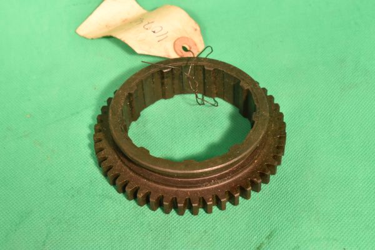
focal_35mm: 68
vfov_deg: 20.2
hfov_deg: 29.9
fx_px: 703
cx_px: 188
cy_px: 125
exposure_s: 1/80
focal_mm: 45
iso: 1400
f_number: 10
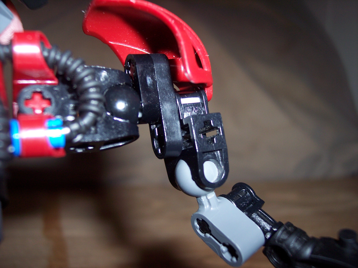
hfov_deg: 47.9
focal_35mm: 39
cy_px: 134
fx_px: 403
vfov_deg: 36.8
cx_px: 179
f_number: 2.8
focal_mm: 8
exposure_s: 1/60
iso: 100
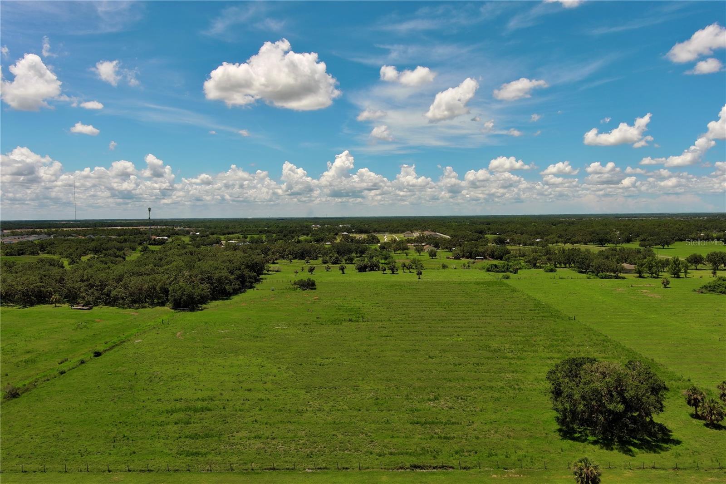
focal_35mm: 29
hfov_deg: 63.7
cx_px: 363
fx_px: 585
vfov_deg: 44.9
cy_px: 242
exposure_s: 1/320
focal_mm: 10.57
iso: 100
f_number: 9
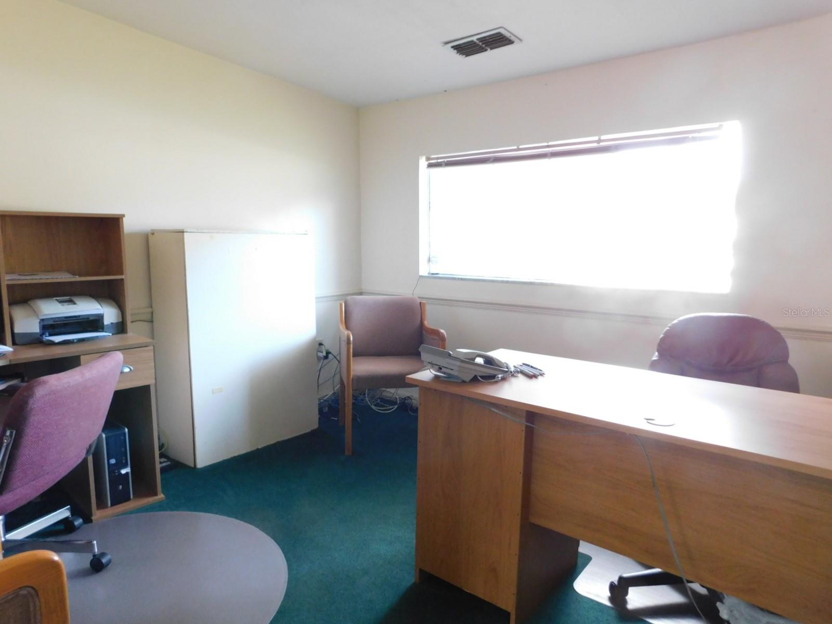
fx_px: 553
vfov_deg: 58.9
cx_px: 416
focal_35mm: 23
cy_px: 312
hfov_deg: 73.9
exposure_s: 1/25
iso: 400
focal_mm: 4
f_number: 3
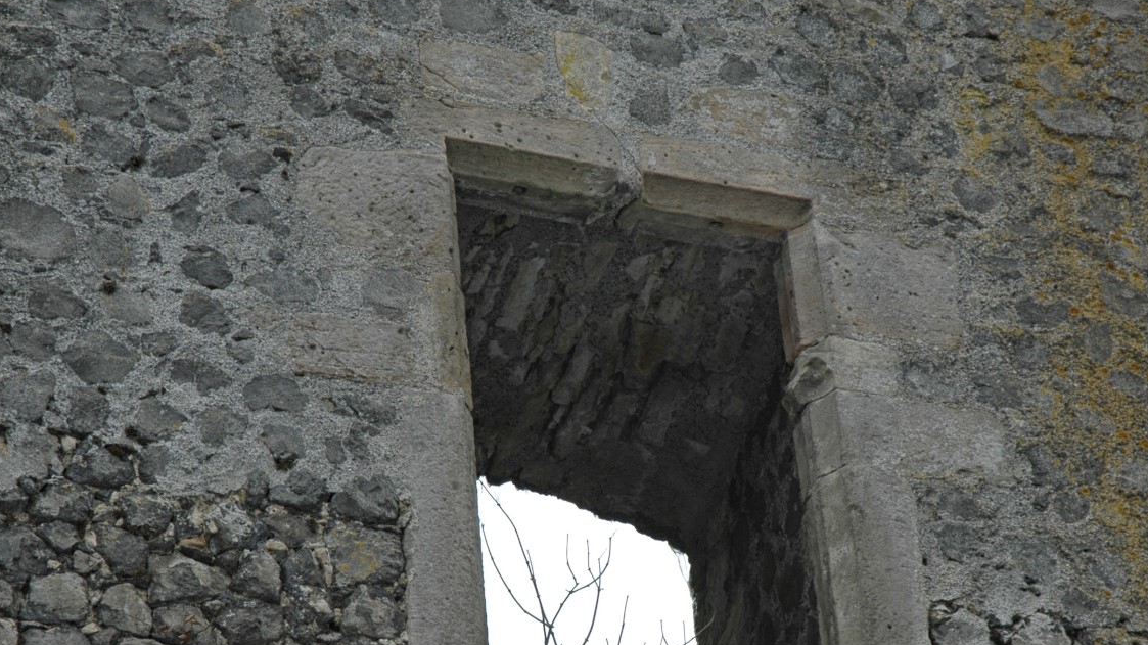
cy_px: 456
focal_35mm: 159
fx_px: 4839
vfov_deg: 7.6
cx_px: 611
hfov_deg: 13.5
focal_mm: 70
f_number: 8
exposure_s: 1/250
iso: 200
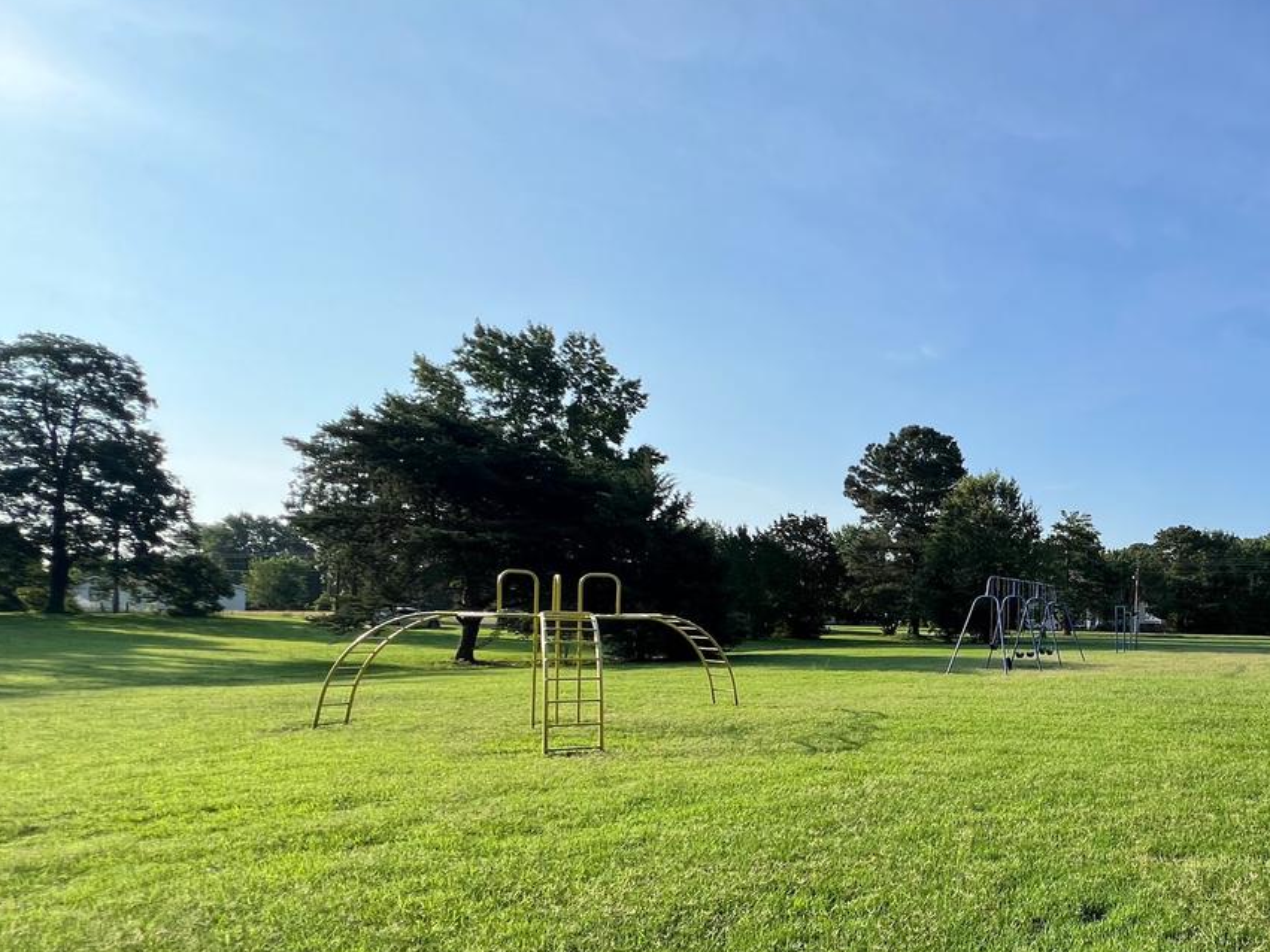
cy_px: 628
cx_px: 1069
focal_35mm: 22
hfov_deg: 67.0
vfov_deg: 59.8
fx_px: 807
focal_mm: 1.57
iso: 32
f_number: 1.8
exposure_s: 1/1220
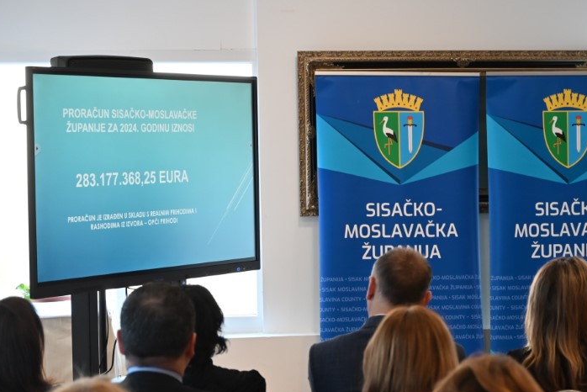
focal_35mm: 89
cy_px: 241
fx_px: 1452
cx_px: 420
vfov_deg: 15.4
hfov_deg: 22.7
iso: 1250
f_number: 4
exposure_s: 1/125
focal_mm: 54
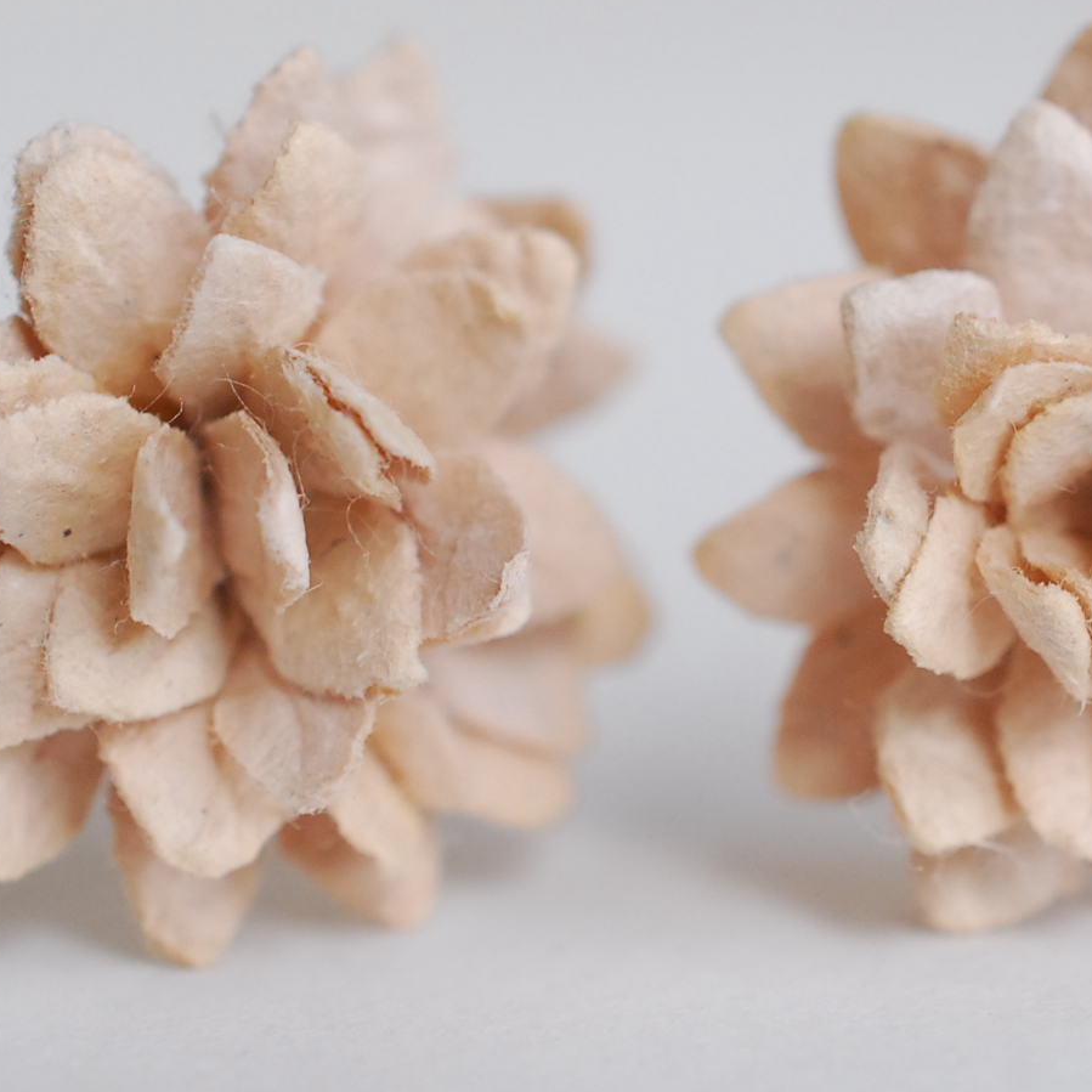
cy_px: 579
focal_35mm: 110
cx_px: 886
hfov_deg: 15.7
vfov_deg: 15.8
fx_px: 3926
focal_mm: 40
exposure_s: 1/200
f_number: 6.3
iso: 640
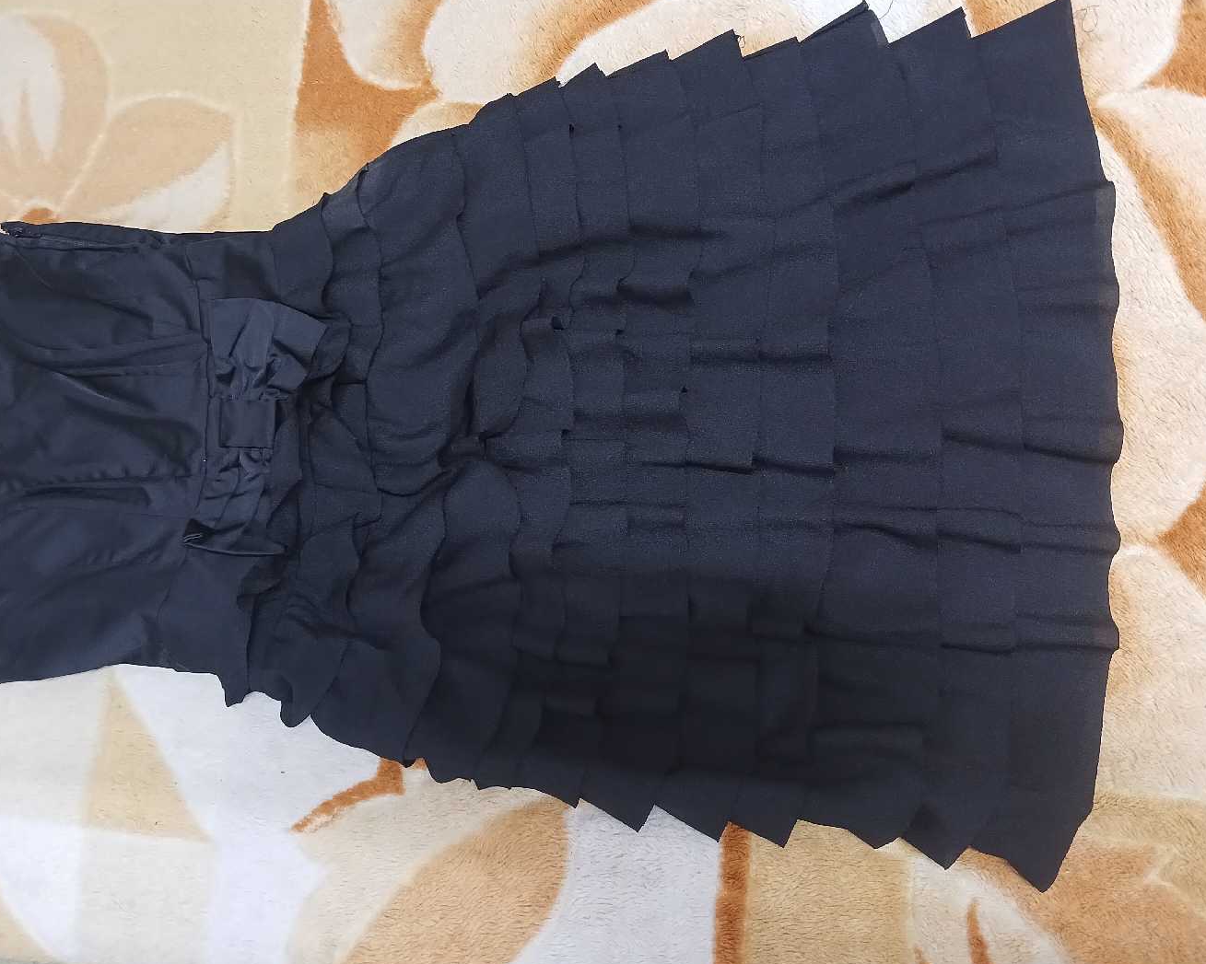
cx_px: 613
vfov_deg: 50.0
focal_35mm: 29
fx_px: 1035
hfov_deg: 60.4
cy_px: 472
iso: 500
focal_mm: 4
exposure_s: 1/25.1
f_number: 1.8
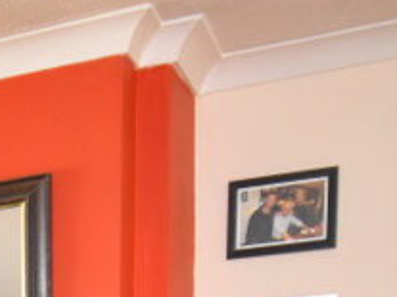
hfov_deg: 15.3
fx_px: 1247
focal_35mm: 109
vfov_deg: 11.9
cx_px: -345
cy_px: 617
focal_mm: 13
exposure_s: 1/125
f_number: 4
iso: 900
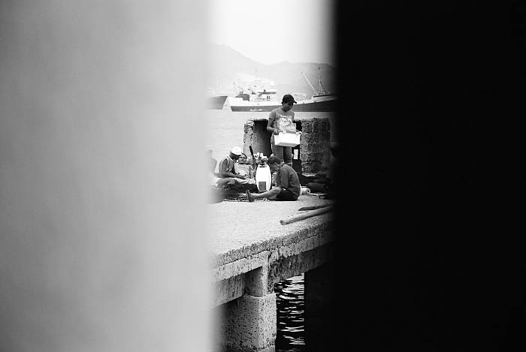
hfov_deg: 19.4
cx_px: 263
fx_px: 1536
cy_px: 176
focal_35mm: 105
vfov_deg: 13.1
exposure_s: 1/4000
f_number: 4.5
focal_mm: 70
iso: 1250
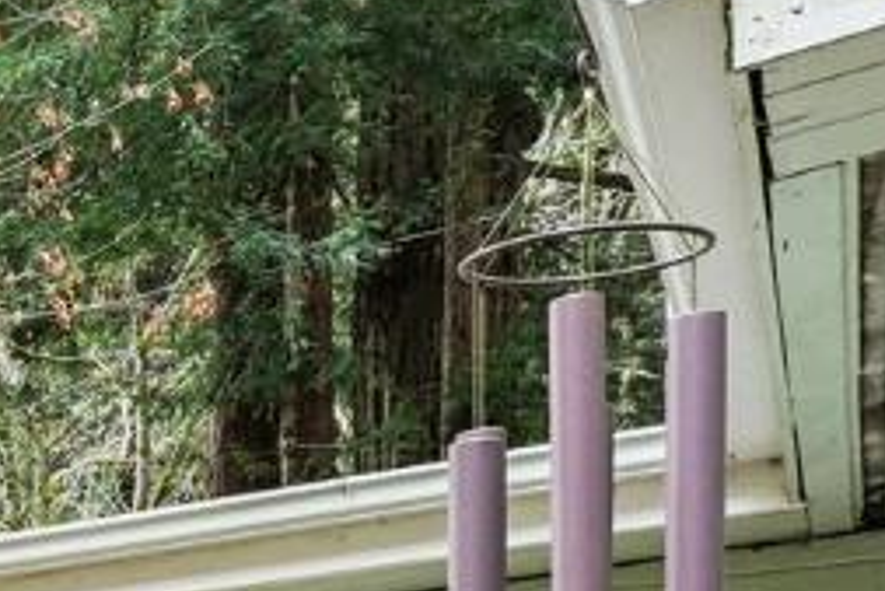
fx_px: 2041
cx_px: -1158
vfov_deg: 14.9
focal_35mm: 83
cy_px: 974
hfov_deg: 15.5
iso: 800
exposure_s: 1/100
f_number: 8
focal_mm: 14
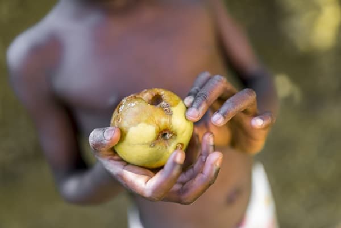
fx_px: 332
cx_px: 170
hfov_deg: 54.4
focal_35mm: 35
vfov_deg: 37.9
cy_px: 114
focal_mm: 35
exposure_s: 1/160
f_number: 2
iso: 100
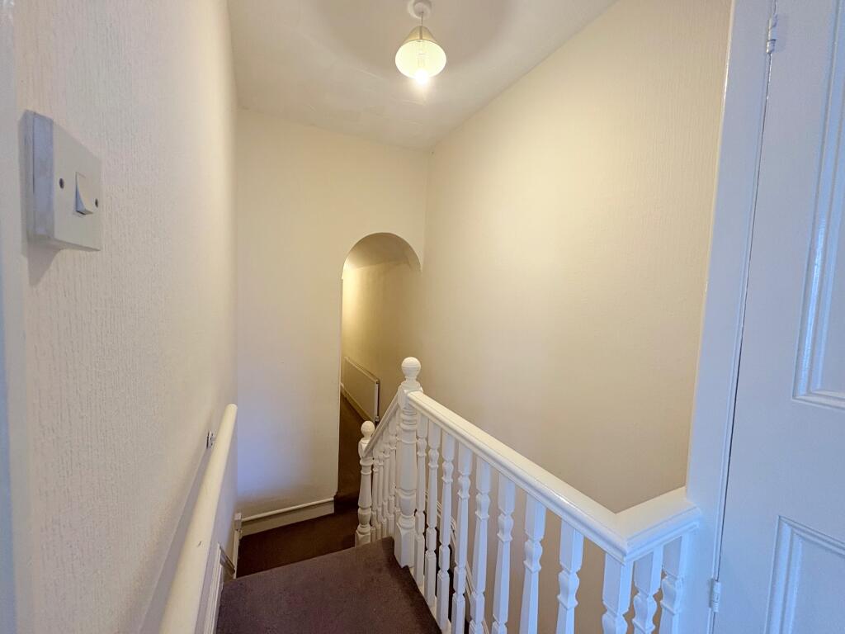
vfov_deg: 85.7
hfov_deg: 102.1
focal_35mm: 14
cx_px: 422
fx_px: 342
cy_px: 317
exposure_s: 1/50
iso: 160
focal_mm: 2.22
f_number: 2.2
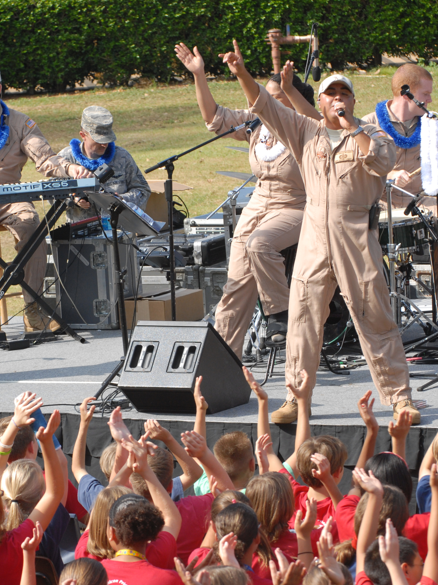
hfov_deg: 5.3
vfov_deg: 7.0
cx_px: 108
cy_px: 292
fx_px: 4741
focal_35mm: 281
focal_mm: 130
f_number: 8
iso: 250
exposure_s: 1/320
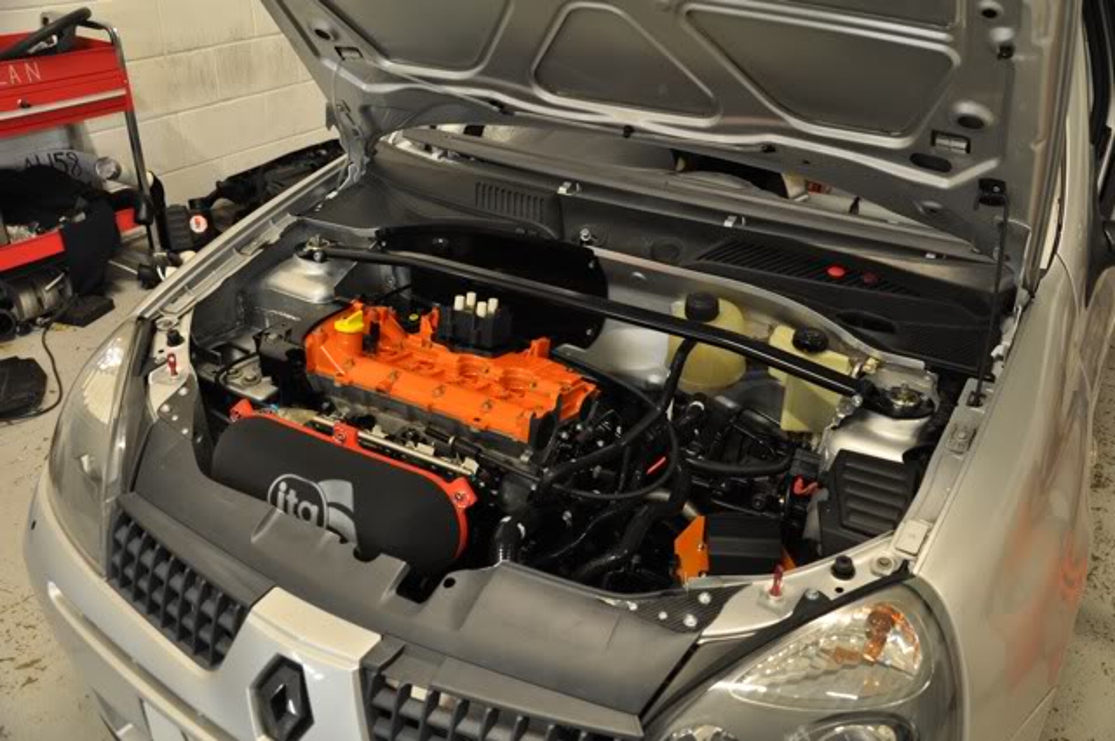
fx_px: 1021
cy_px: 370
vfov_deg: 39.9
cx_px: 558
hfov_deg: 57.3
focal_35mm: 33
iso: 720
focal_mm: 22
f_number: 4
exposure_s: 1/15
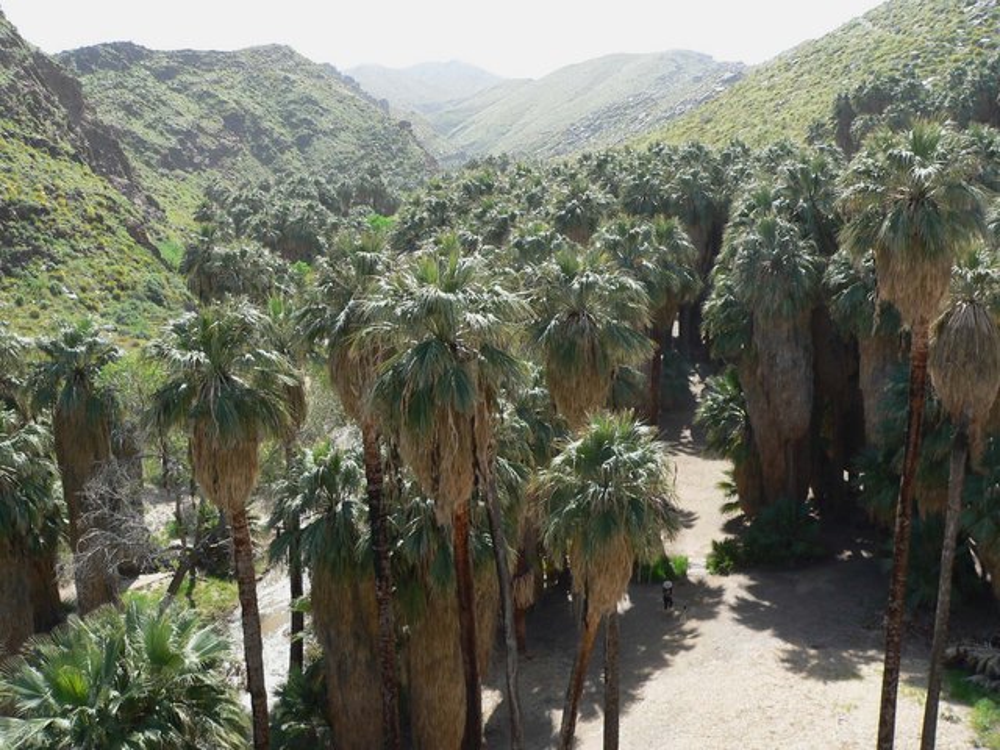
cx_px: 500
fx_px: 1040
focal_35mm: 36
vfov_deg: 39.7
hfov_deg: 51.4
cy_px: 375
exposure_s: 1/250
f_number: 4
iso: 80
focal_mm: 6
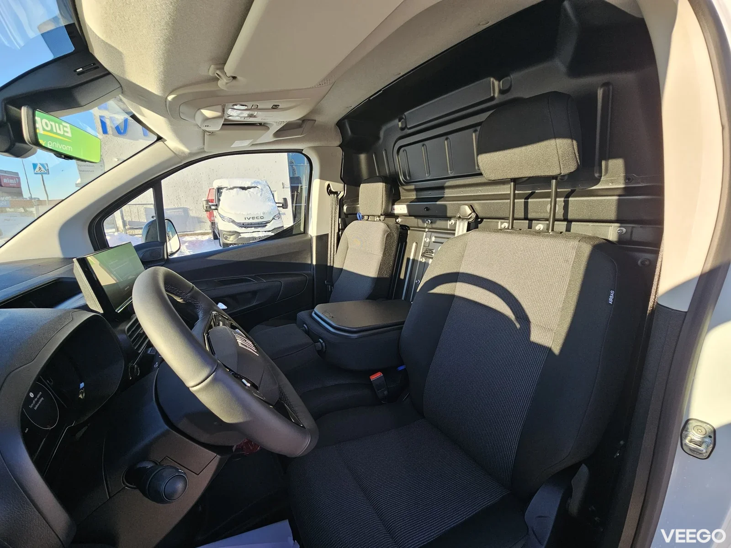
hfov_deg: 106.2
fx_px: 275
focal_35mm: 13
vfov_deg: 89.9
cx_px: 366
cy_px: 274
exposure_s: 1/262
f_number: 2.2
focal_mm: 2.2
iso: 64
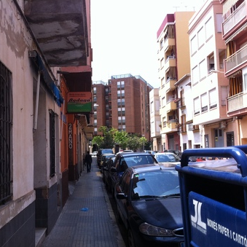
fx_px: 339
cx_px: 84
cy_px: 124
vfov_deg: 40.0
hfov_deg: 39.6
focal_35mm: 42
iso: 80
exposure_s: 1/686
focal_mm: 3.85
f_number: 2.8
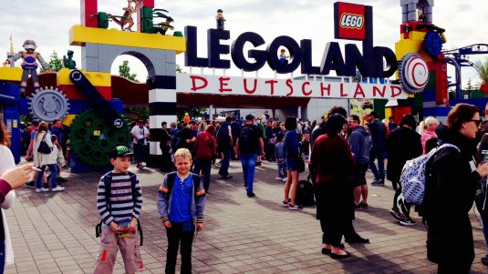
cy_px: 128
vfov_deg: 32.0
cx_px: 244
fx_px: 479
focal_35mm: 37
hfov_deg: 54.0
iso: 50
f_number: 2.4
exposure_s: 1/1595
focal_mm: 4.12
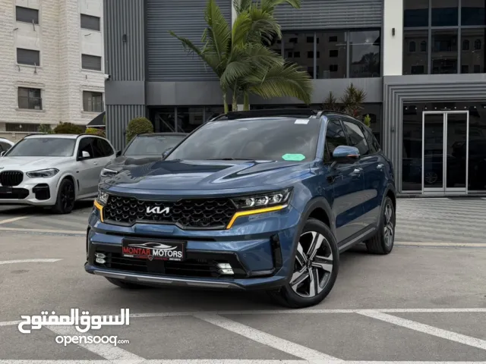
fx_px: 337
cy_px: 182
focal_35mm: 24
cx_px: 243
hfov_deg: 71.6
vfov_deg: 56.8
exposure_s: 1/1653
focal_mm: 6.76
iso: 100
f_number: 1.78
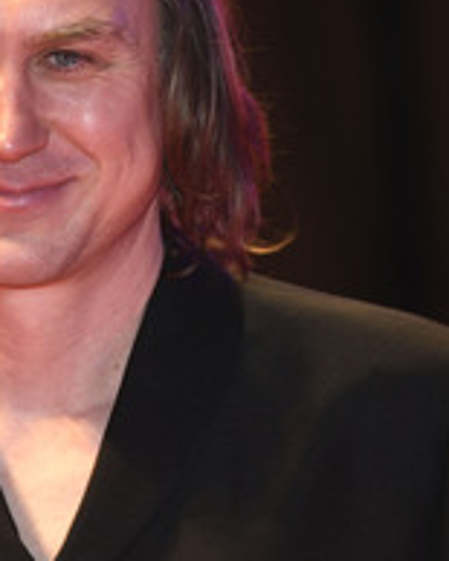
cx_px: -22
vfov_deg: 4.4
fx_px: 7265
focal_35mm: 437
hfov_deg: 3.5
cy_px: 208
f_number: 5
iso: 800
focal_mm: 200
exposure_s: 1/125
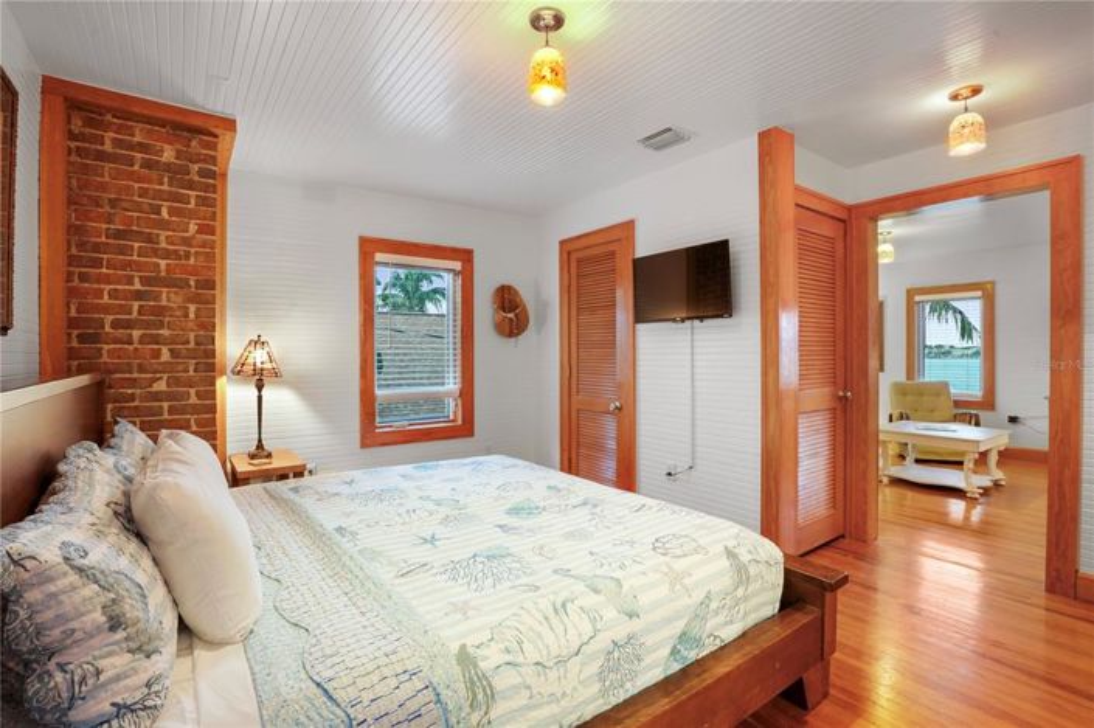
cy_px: 364
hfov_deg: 96.8
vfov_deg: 73.7
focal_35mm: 16
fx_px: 486
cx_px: 547
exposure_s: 13
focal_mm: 16
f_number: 9
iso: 320
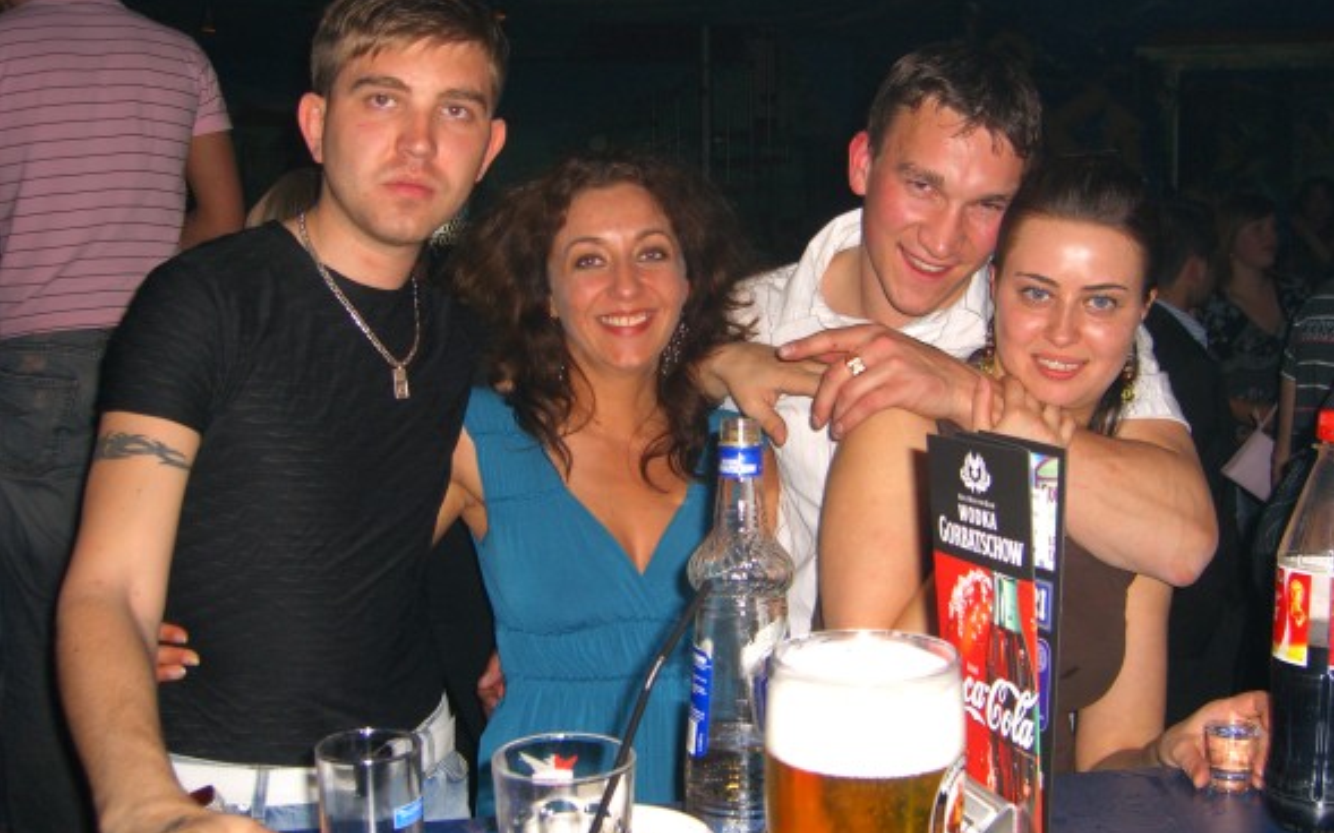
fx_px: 1490
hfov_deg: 48.2
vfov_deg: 31.2
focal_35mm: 41
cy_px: 383
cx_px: 677
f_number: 2.8
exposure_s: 1/60
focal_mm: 7.9
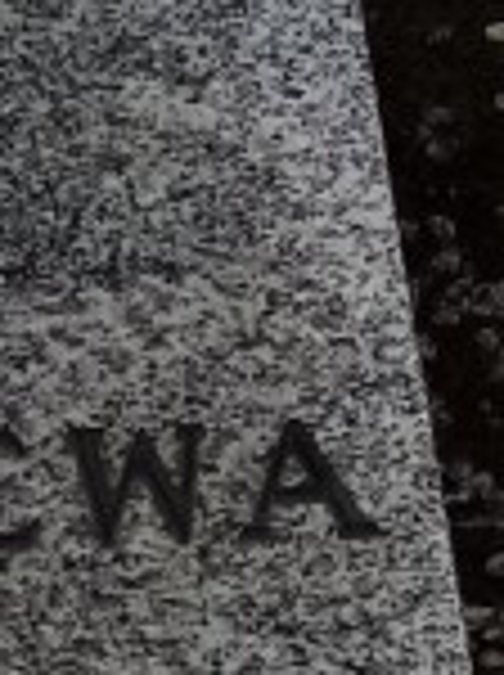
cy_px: 1256
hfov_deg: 12.4
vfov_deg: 15.1
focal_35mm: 111
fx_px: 2161
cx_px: -324
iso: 109
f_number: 1.8
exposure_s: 1/2513
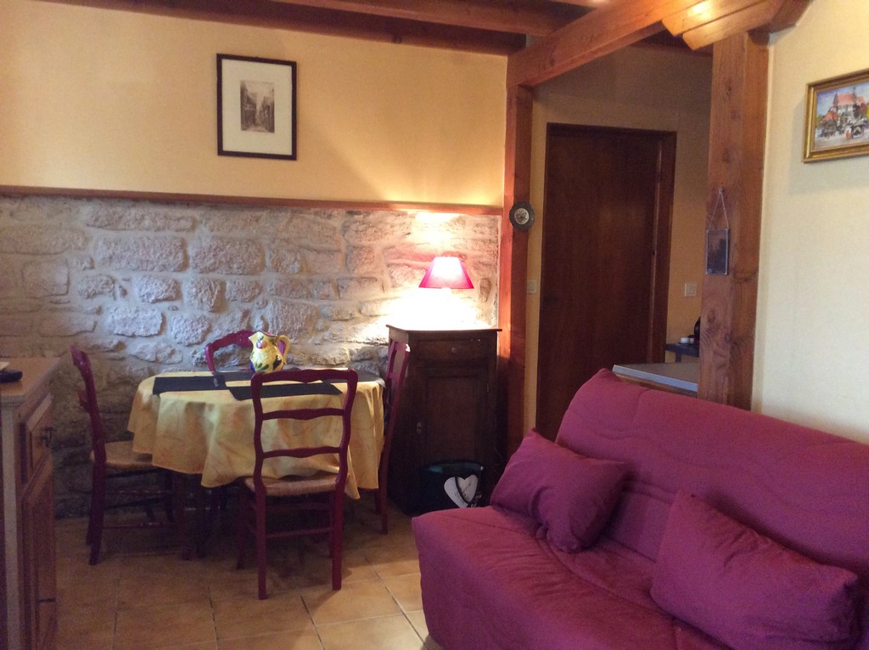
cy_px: 325
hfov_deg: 56.9
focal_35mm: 32
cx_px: 434
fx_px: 802
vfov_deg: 44.1
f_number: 2.4
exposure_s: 1/24
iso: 250
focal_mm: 3.3
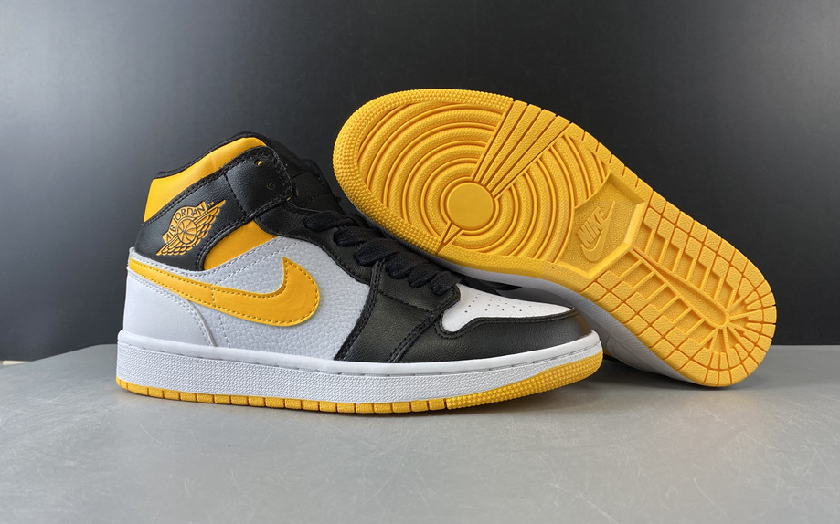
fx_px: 687
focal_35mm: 30
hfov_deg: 62.9
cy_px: 269
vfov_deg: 41.8
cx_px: 441
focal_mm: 4.25
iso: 100
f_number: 1.8
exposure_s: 1/100
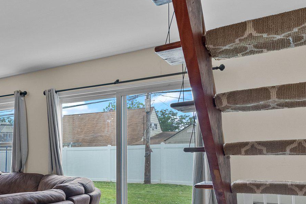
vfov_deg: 33.1
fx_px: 332
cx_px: -25
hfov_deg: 40.6
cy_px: 169
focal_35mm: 39
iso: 1250
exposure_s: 1/13
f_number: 8
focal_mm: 17
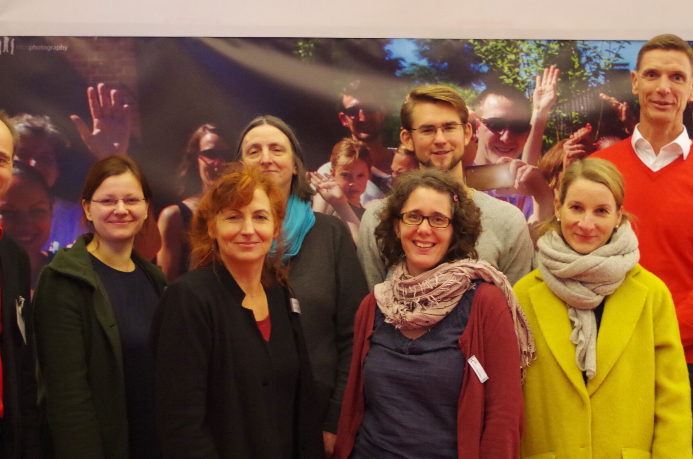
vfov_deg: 21.8
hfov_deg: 32.4
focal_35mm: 62
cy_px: 223
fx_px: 1191
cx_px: 378
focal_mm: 30.63
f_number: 4
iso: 1600
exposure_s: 1/60
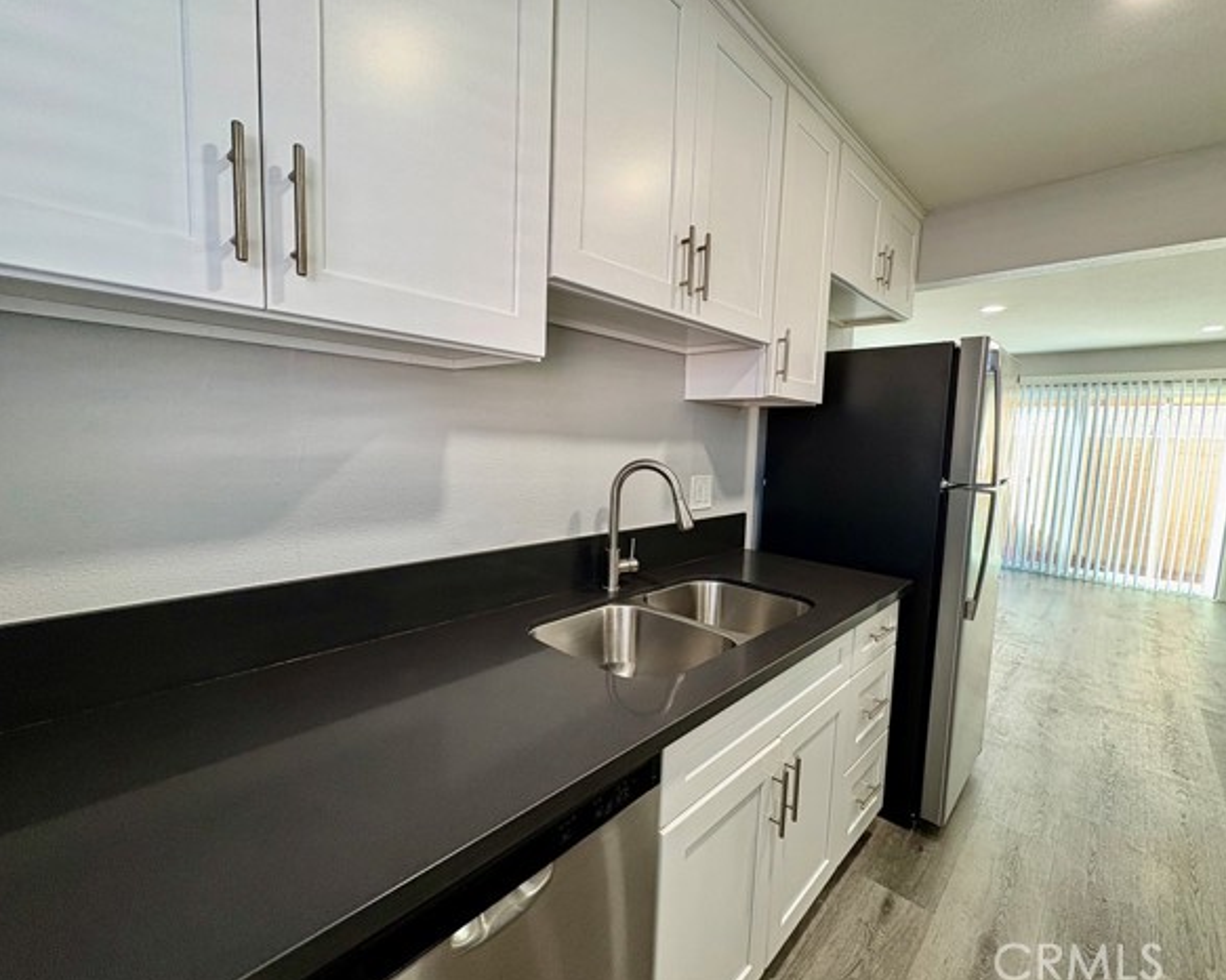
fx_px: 544
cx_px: 637
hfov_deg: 96.8
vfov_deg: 84.0
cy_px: 488
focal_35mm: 15
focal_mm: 2.22
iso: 200
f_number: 2.2
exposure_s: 1/60
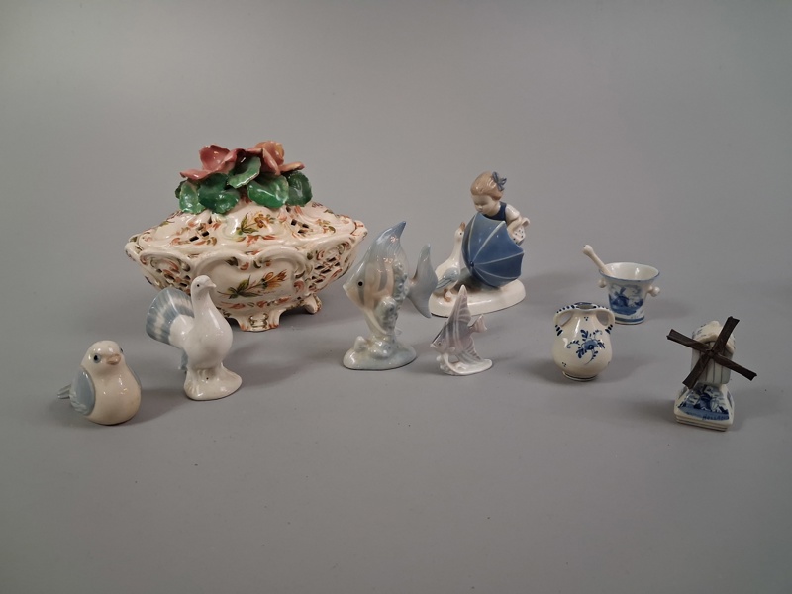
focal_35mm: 27
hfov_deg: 65.3
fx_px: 618
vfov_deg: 51.4
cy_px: 297
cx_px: 396
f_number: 1.8
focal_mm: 4
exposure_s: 1/100
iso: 400
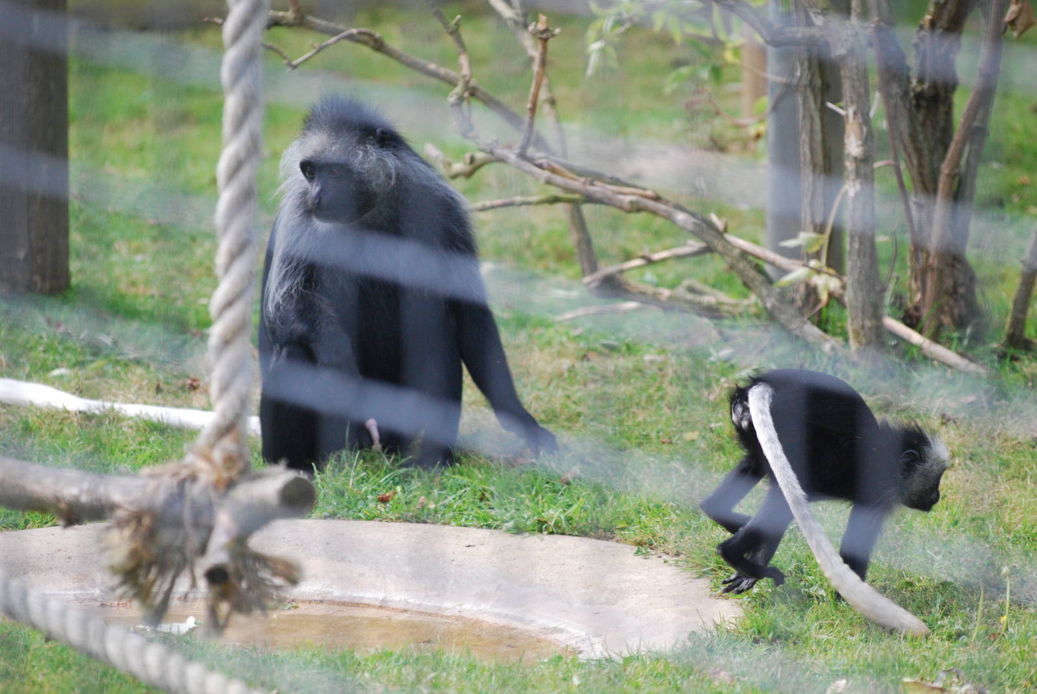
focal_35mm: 292
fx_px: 8436
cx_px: 518
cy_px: 347
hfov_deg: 7.0
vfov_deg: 4.7
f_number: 5
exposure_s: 1/500
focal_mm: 195
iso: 800
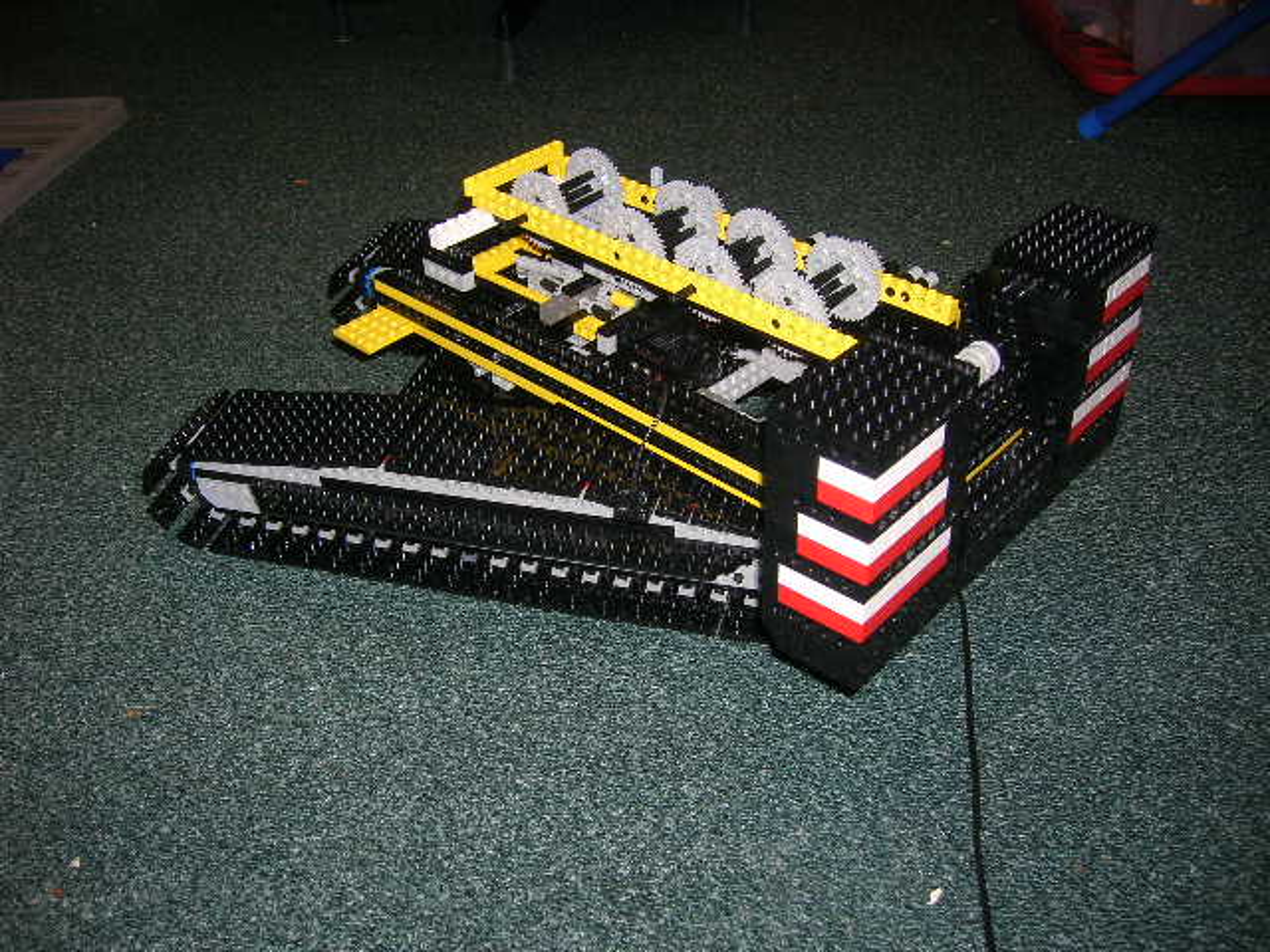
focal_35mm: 34
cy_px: 476
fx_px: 1247
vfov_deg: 41.8
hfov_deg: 54.0
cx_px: 635
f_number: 2.9
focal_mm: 5.7
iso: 50
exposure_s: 1/60.1
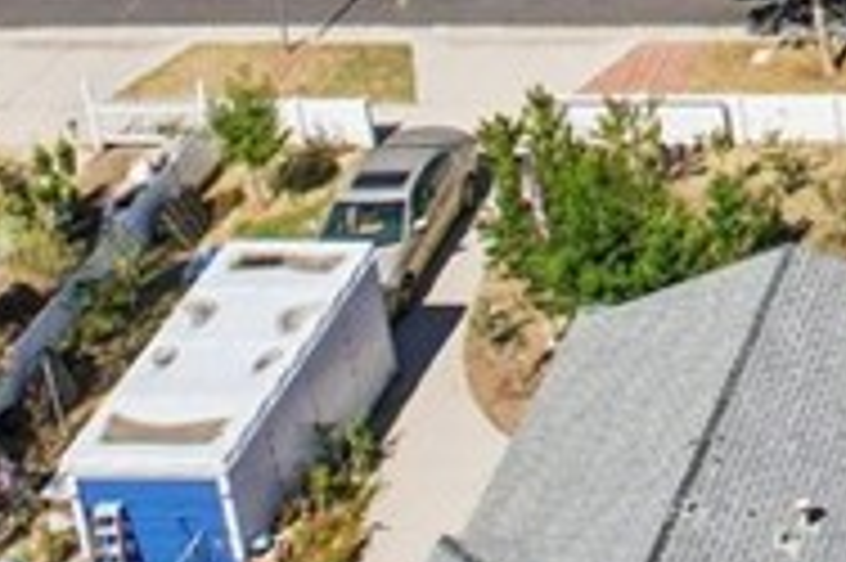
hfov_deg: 14.3
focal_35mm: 120
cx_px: 1696
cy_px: -787
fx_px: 2817
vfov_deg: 10.0
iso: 130
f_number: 2.8
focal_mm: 8.38
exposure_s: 1/2500
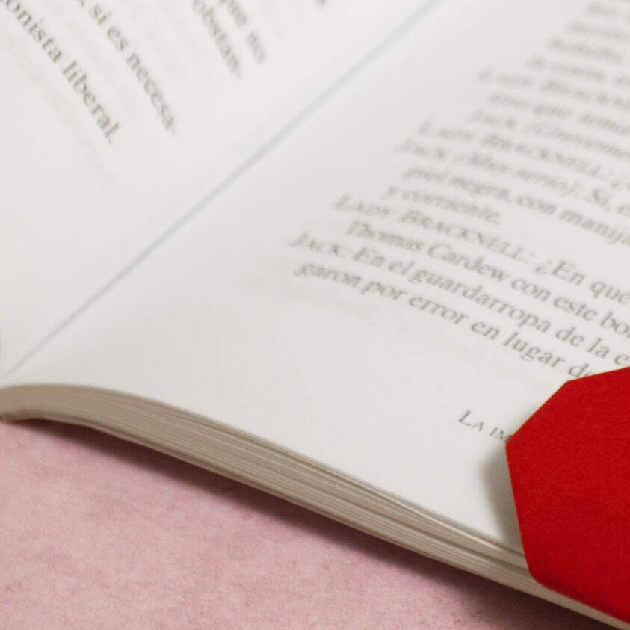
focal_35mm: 290
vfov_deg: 6.0
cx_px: 664
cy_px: 133
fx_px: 5977
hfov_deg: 6.0
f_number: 5
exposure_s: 1/125
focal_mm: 75
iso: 160
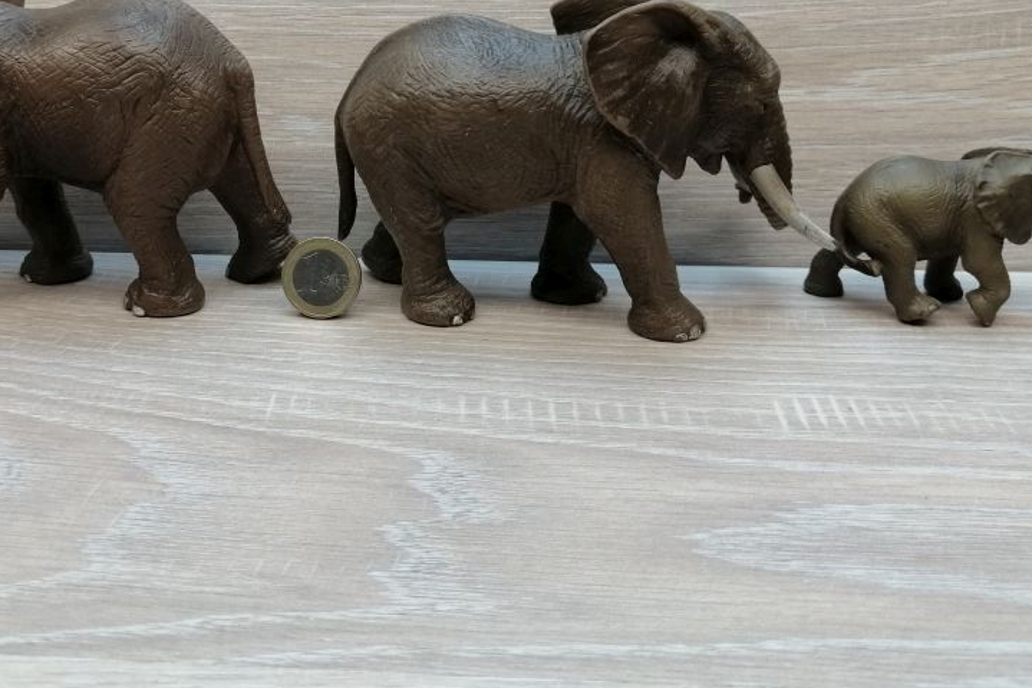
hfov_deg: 48.2
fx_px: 1146
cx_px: 411
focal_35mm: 40
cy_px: 204
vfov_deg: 33.0
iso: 50
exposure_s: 1/103
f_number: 1.8
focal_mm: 3.95
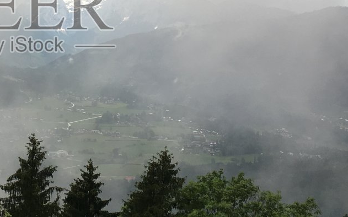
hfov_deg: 25.5
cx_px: 23
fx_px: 740
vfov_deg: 16.5
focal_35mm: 78
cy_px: 19
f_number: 2.2
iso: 25
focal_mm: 4.15
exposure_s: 1/121
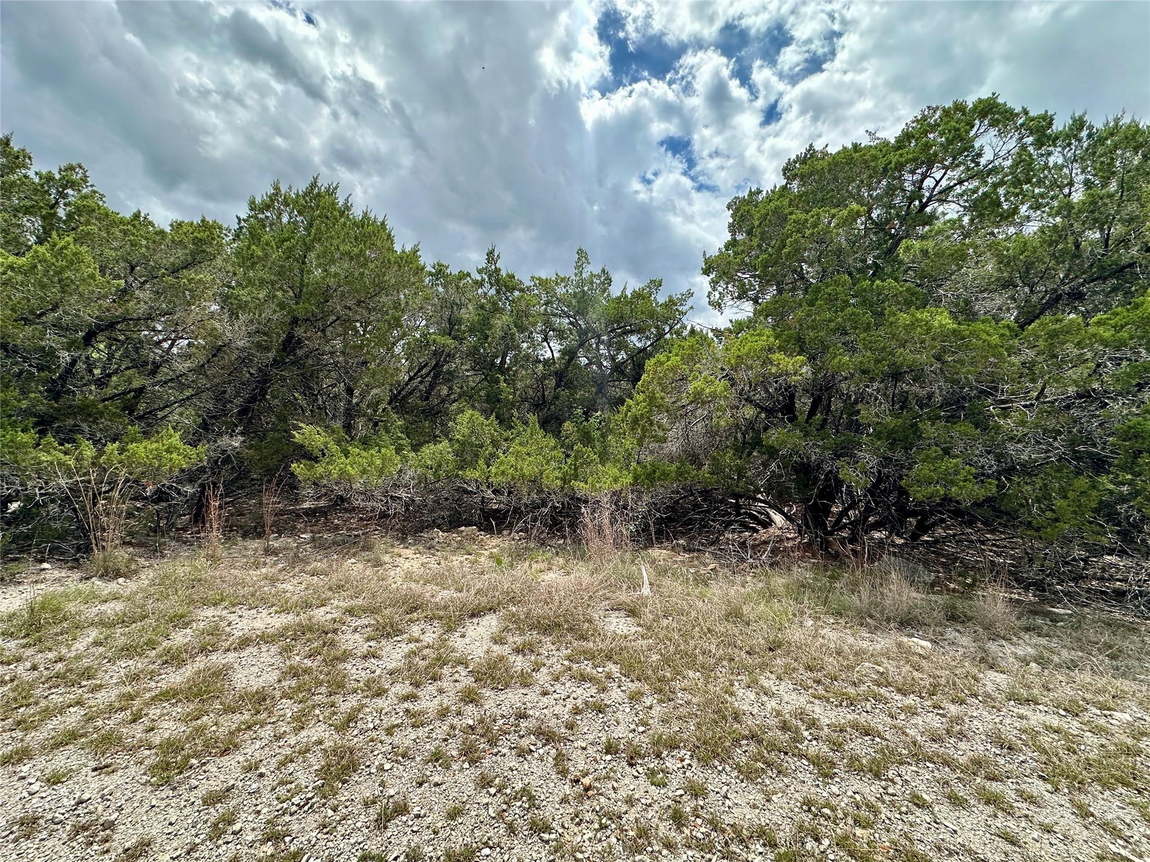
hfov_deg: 102.1
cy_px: 431
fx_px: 465
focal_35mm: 14
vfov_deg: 85.7
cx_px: 575
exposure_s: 1/1103
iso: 40
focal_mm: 2.22
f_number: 2.2
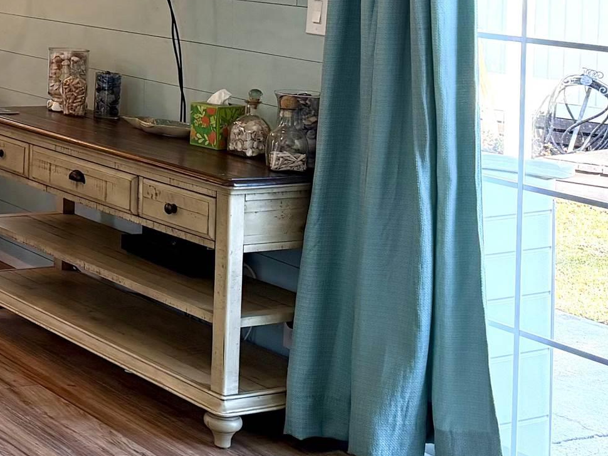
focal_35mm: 76
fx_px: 1335
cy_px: -56
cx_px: -234
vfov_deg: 18.6
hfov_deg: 22.3
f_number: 1.78
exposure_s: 1/206
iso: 200
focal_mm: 6.76
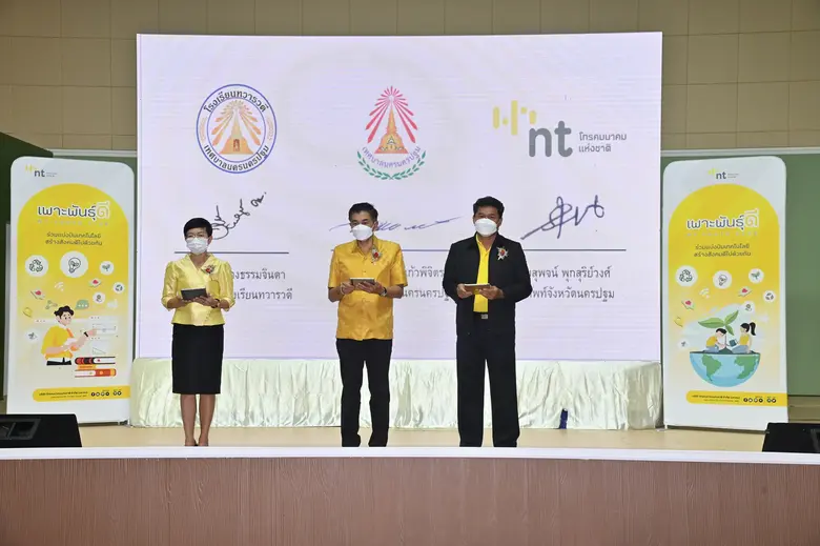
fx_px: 1252
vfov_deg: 24.6
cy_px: 273
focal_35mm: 55
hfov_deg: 36.3
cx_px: 410
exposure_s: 1/200
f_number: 8
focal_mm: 55
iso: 1000
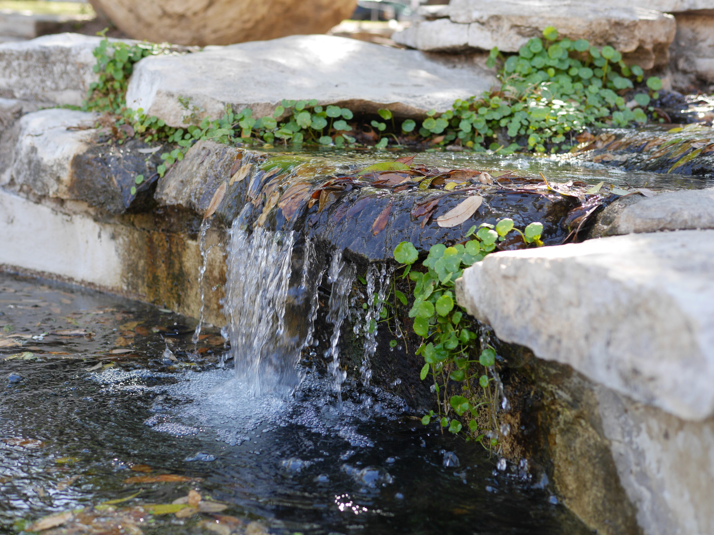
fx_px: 1031
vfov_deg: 29.1
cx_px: 357
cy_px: 268
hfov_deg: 38.2
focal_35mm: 50
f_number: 2.5
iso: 200
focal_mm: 25
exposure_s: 1/320
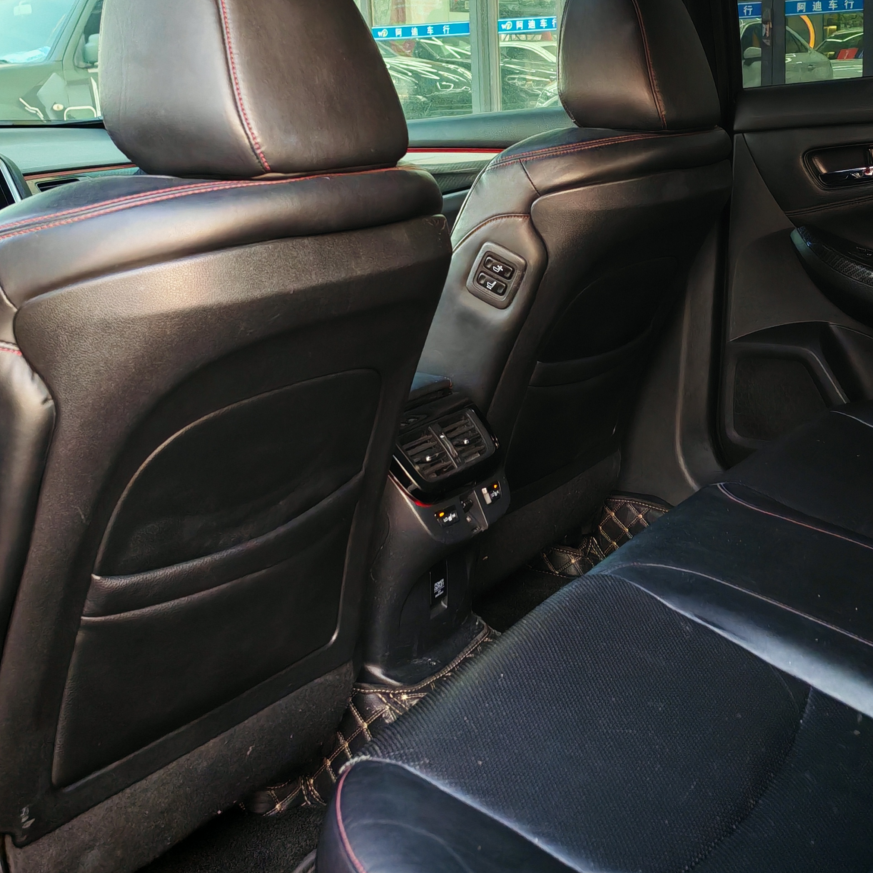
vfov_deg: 37.0
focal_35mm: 45
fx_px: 1284
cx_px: 533
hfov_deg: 37.4
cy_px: 273
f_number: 1.6
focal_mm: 5.4
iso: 320
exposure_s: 1/50
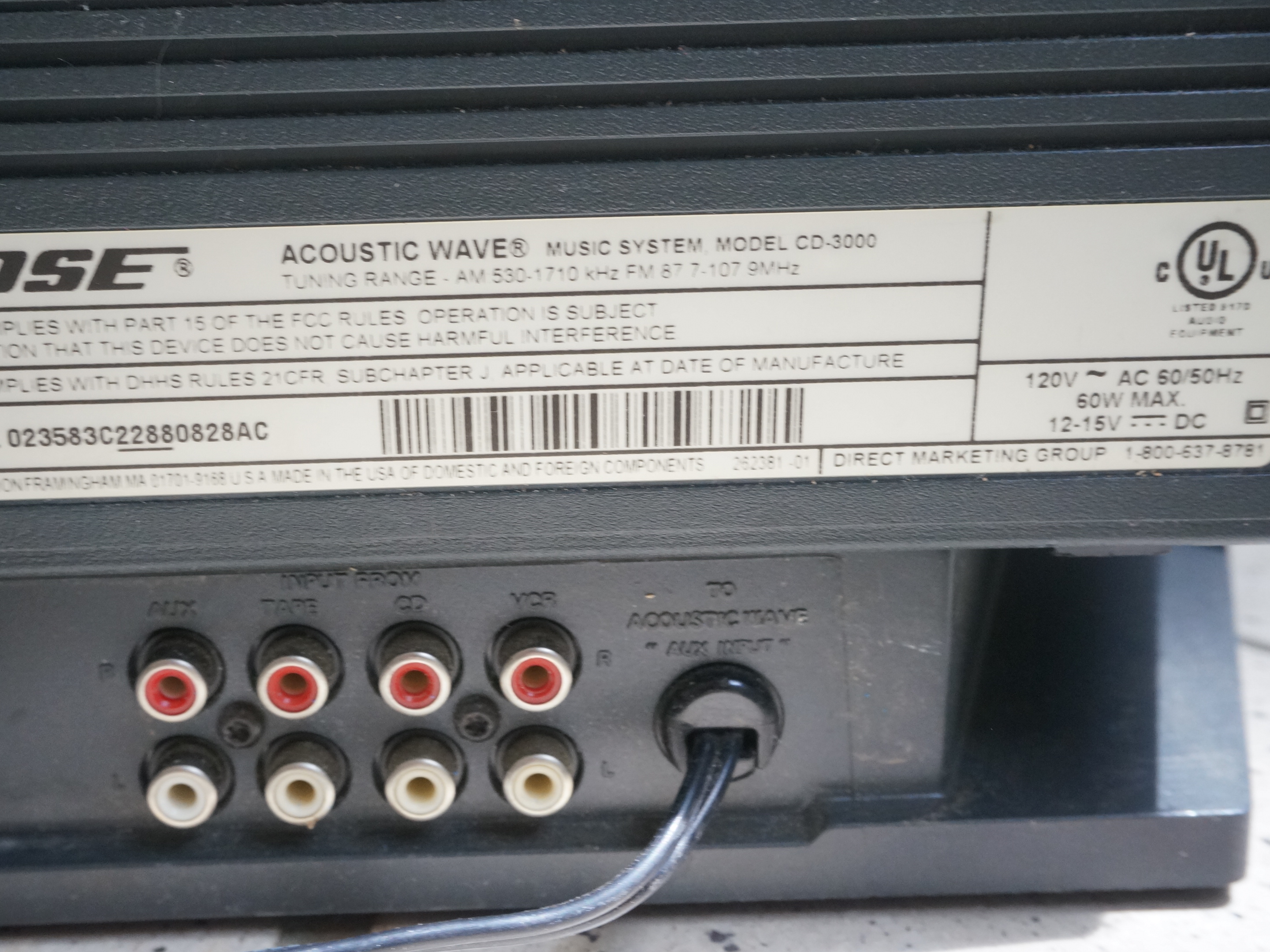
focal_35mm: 45
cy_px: 497
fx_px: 1636
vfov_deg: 32.5
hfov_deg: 42.3
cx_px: 529
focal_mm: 25
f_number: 8
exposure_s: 1/60
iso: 1000
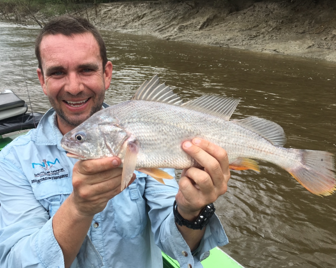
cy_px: 133
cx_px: 152
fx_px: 308
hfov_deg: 57.1
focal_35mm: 31
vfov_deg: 47.1
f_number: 2.2
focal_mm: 4.15
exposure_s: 1/610
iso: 25
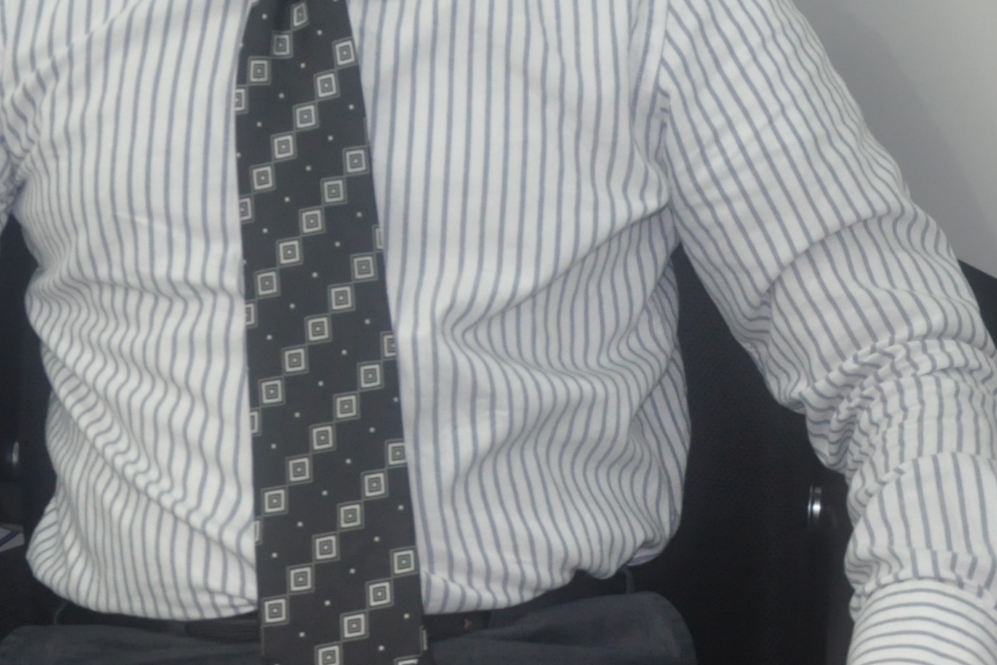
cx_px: 412
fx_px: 2701
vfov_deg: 13.6
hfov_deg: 20.9
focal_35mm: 98
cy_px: -168
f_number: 4
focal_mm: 21
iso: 800
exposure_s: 1/50
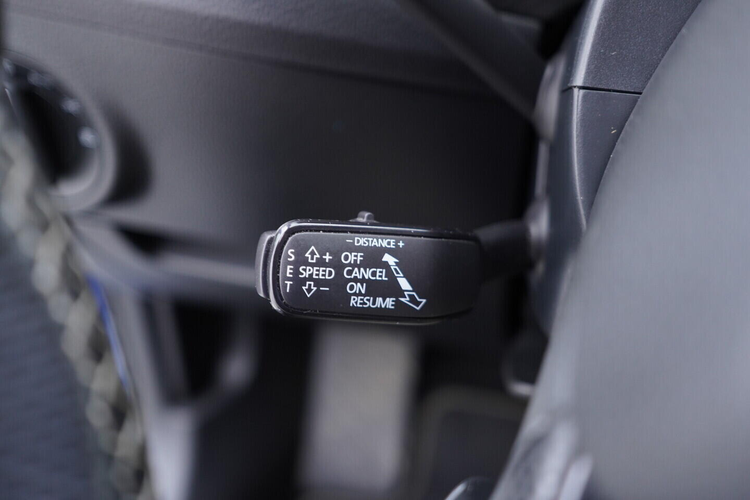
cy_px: 250
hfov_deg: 53.1
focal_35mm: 36
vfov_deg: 36.9
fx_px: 750
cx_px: 375
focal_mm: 24
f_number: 2.8
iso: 500
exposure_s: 1/40
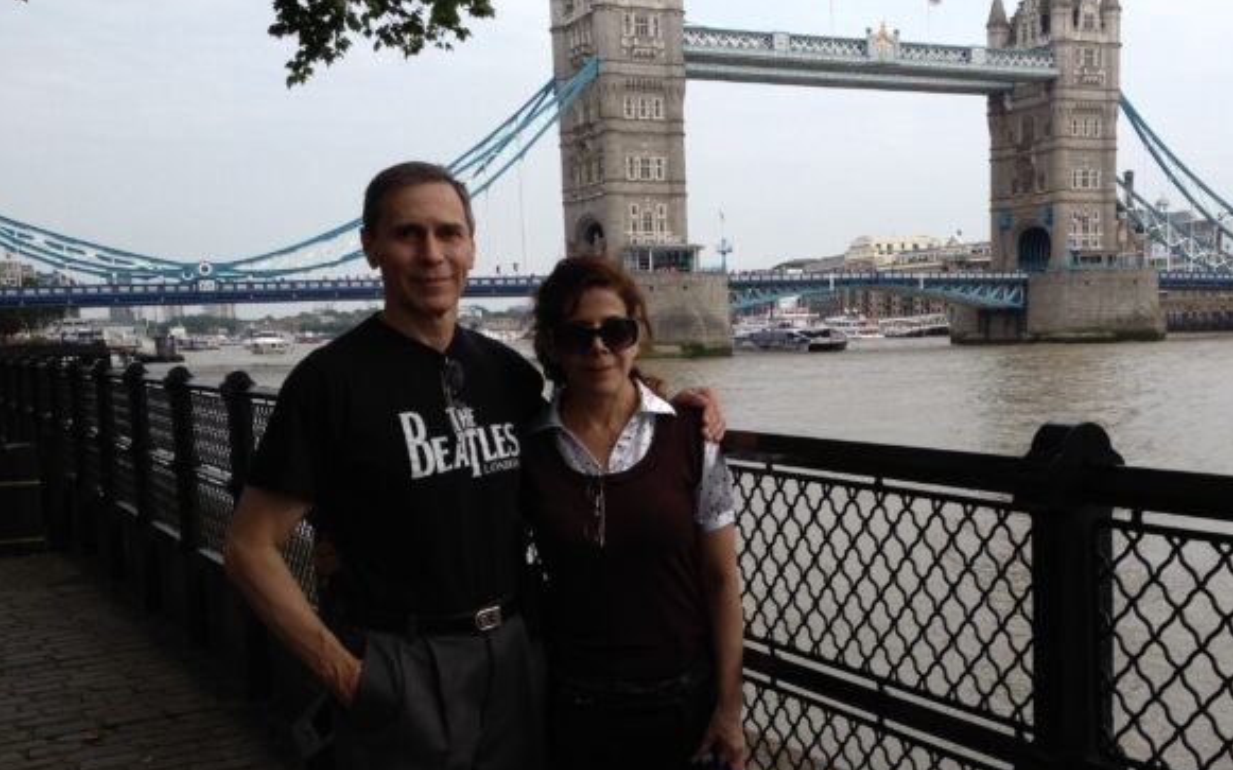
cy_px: 524
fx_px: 1646
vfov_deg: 26.2
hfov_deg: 40.7
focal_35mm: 49
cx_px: 777
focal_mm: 4.28
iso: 50
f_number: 2.4
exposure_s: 1/736
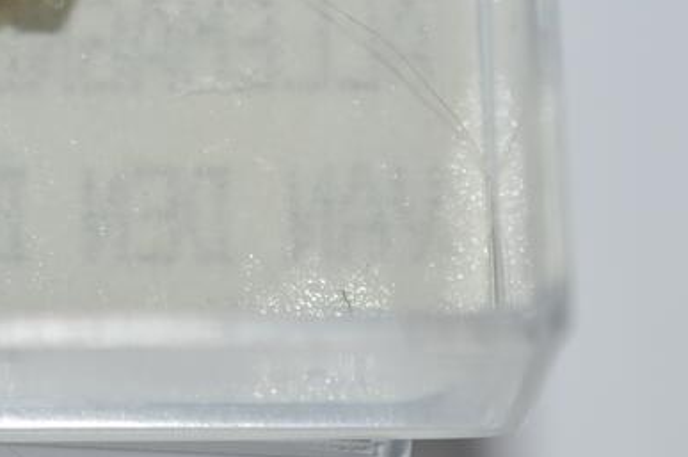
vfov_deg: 5.1
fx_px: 5089
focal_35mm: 267
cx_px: -30
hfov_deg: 7.7
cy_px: -132
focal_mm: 55
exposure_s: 1/60
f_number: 8
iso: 100
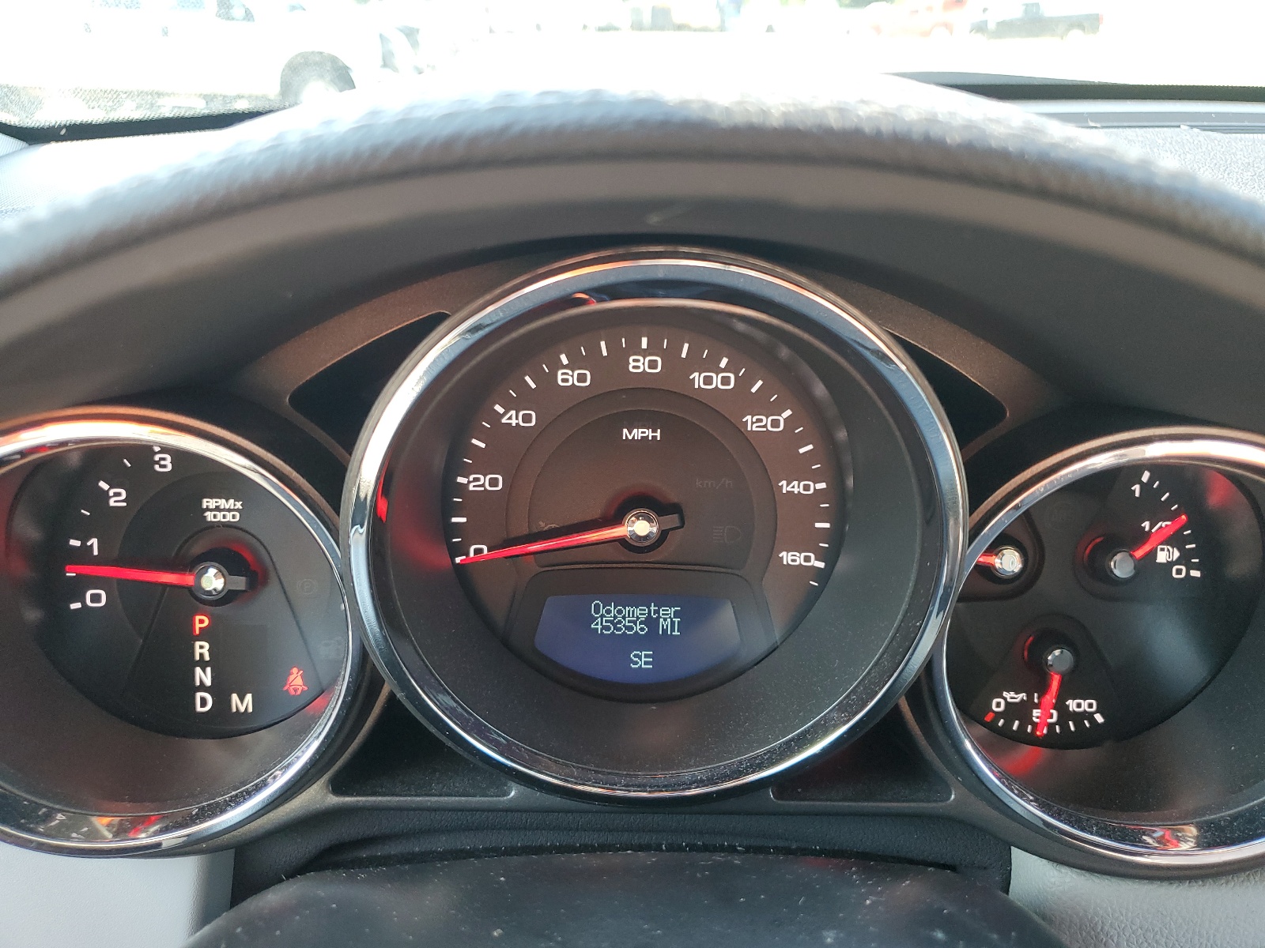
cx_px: 632
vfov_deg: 53.1
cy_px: 474
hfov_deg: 67.3
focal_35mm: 26
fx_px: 950
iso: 87
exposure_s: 1/100
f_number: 1.5
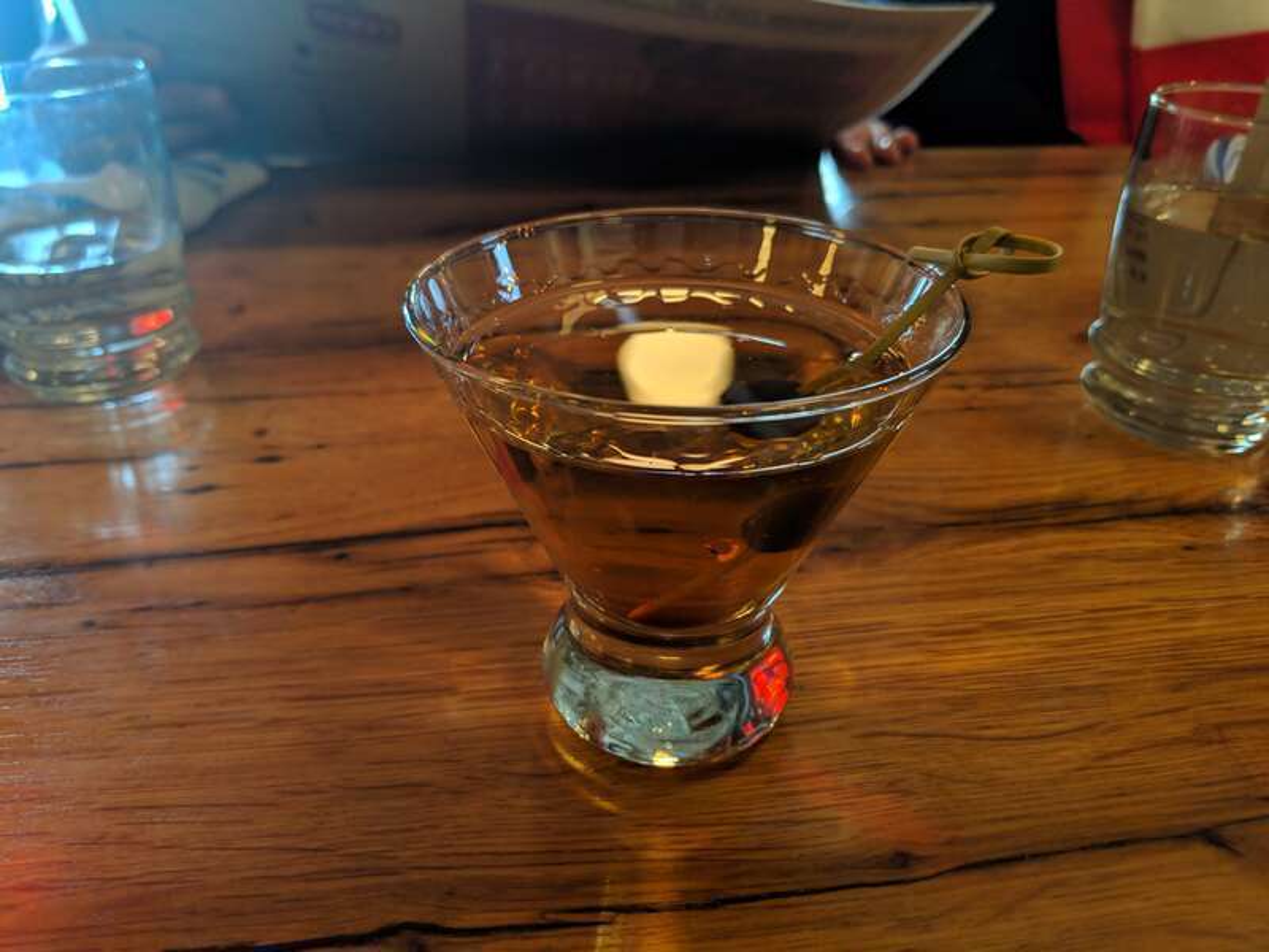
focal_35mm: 27
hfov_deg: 65.3
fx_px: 990
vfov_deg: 51.4
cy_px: 476
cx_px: 634
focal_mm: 4.44
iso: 444
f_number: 1.8
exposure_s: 1/30
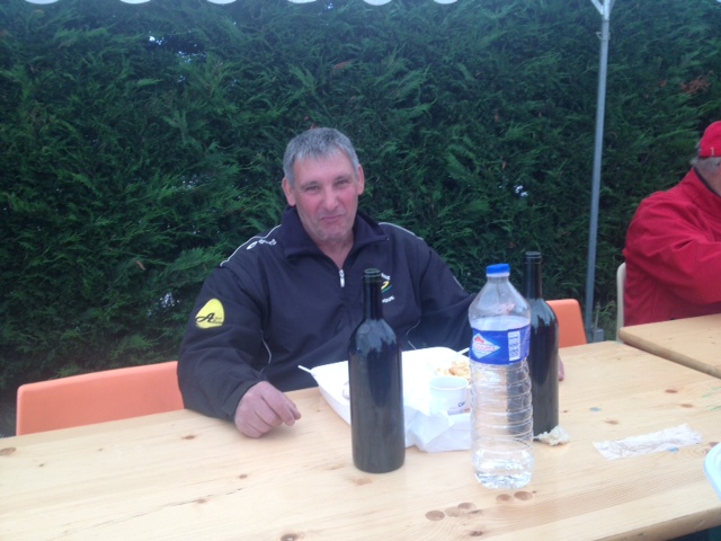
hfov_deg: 52.6
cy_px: 270
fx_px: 729
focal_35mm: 35
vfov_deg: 40.7
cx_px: 360
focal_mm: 4.28
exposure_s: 1/120
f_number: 2.4
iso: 80
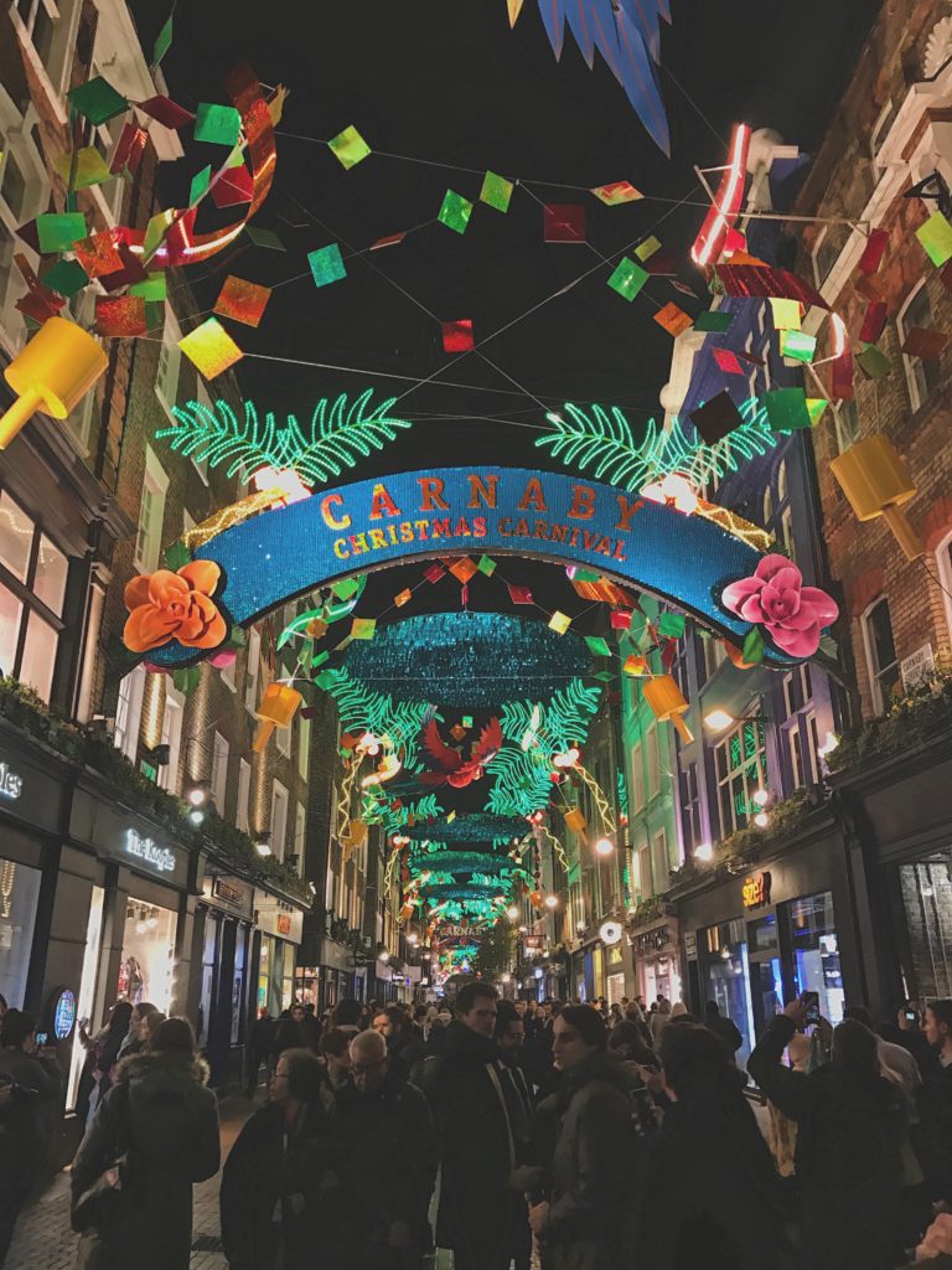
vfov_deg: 63.4
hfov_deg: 49.7
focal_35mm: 28
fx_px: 1027
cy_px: 635
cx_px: 476
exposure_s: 1/17
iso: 50
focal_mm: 3.99
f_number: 1.8
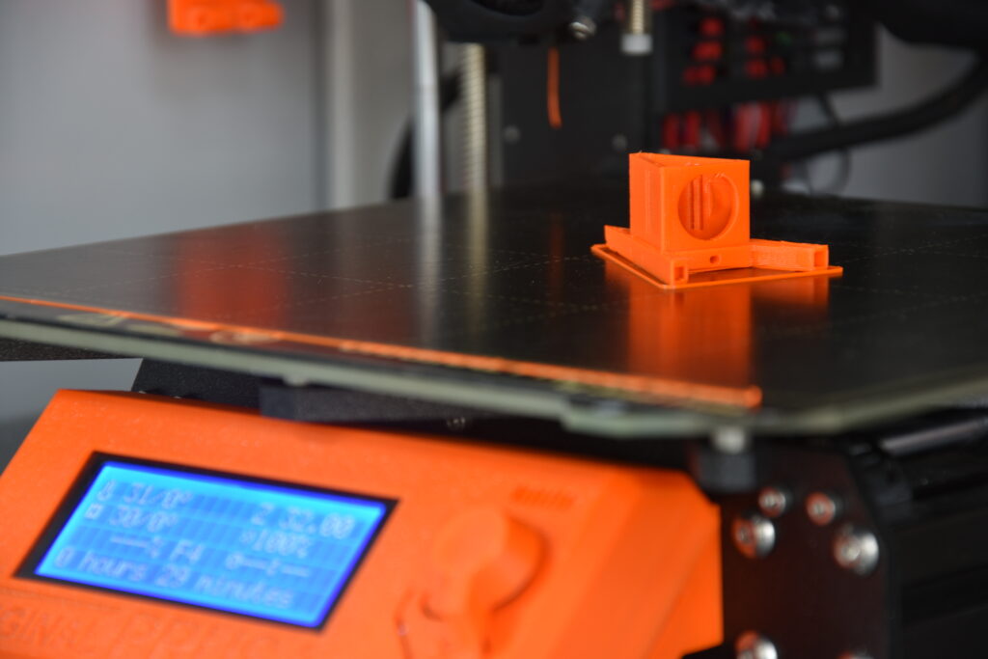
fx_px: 4323
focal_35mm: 158
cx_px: 494
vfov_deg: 8.7
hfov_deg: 13.0
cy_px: 330
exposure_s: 1/2
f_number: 5.6
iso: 100
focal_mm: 105
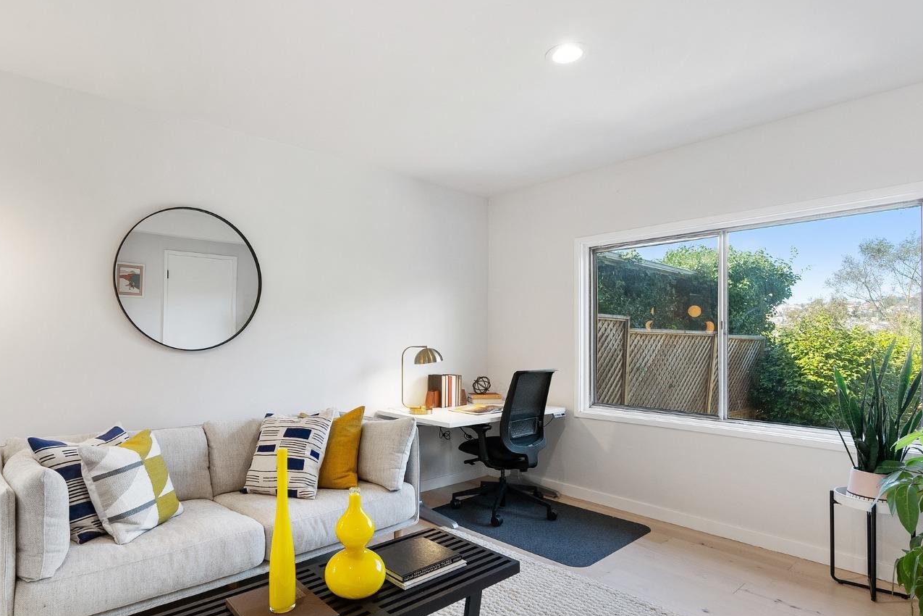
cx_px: 405
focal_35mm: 20
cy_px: 336
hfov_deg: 83.6
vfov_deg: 61.8
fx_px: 513
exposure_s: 1/20
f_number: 9
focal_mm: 17
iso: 640
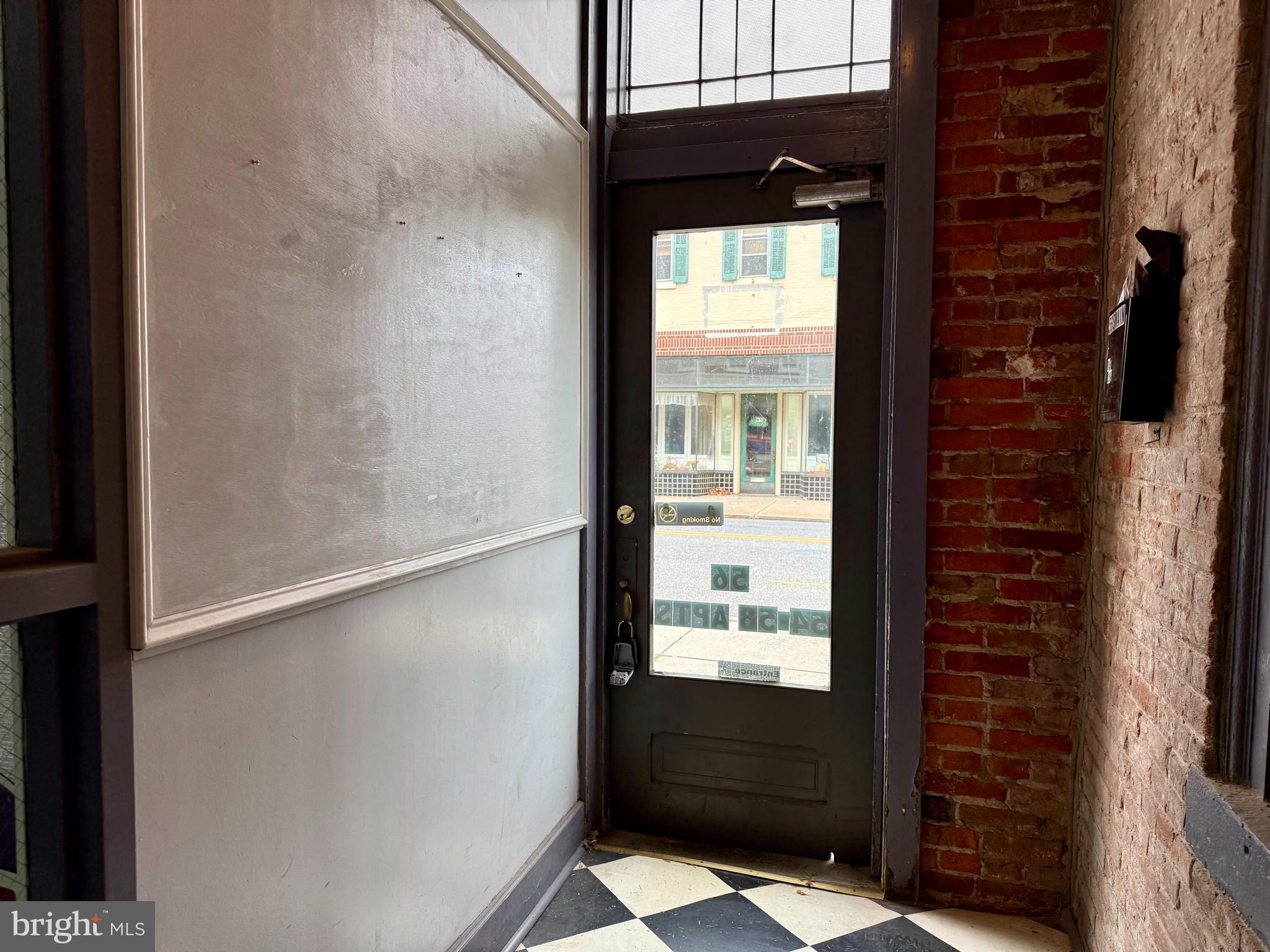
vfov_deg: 56.8
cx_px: 635
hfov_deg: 71.6
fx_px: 881
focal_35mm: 24
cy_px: 476
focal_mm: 6.76
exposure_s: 1/235
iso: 125
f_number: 1.78
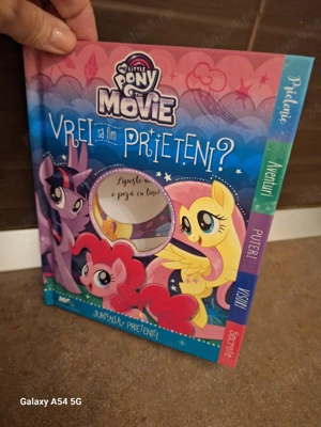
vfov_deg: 73.9
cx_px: 160
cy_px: 214
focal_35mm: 23
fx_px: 284
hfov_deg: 58.9
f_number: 1.8
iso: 400
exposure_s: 1/20
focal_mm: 5.54
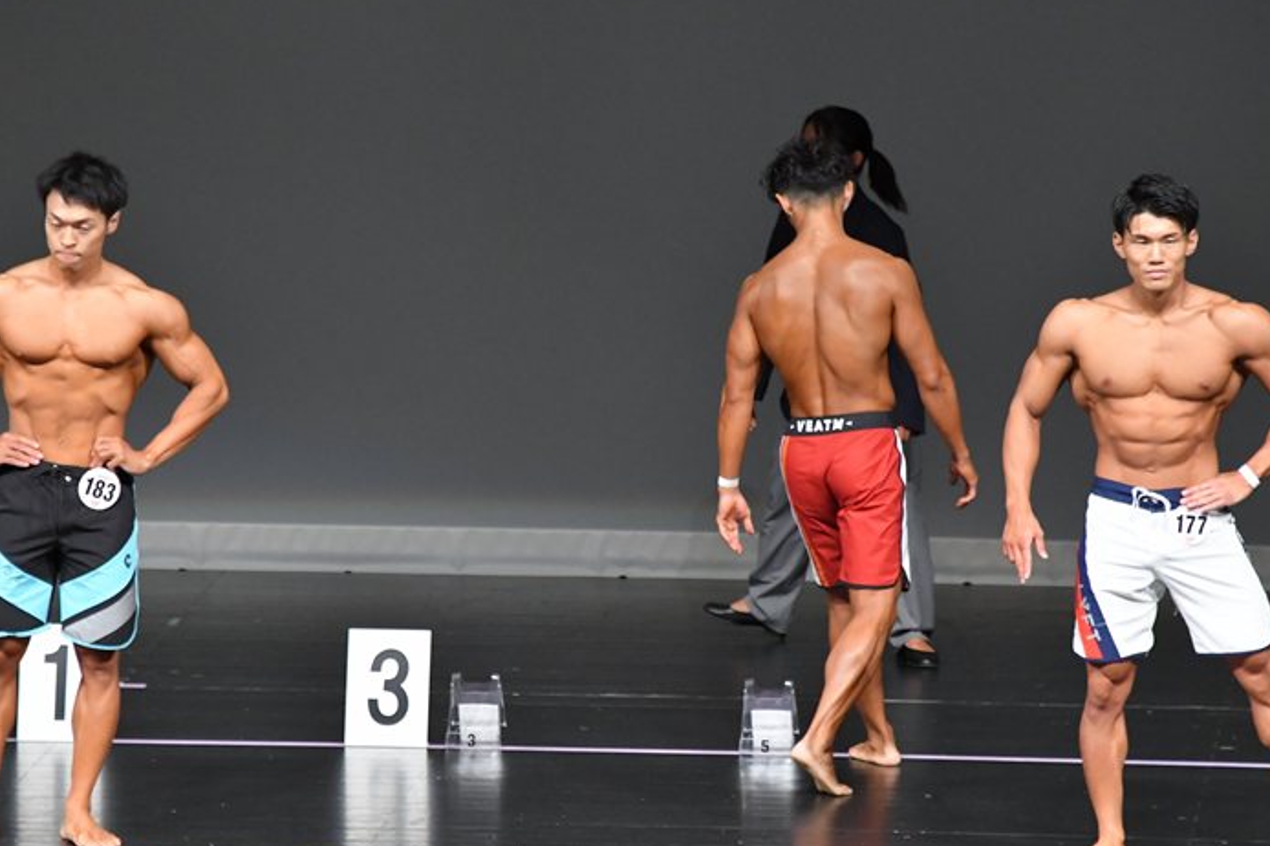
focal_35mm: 335
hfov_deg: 6.2
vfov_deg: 4.1
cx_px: 592
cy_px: 450
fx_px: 11812
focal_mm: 200
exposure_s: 1/400
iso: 5000
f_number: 5.6
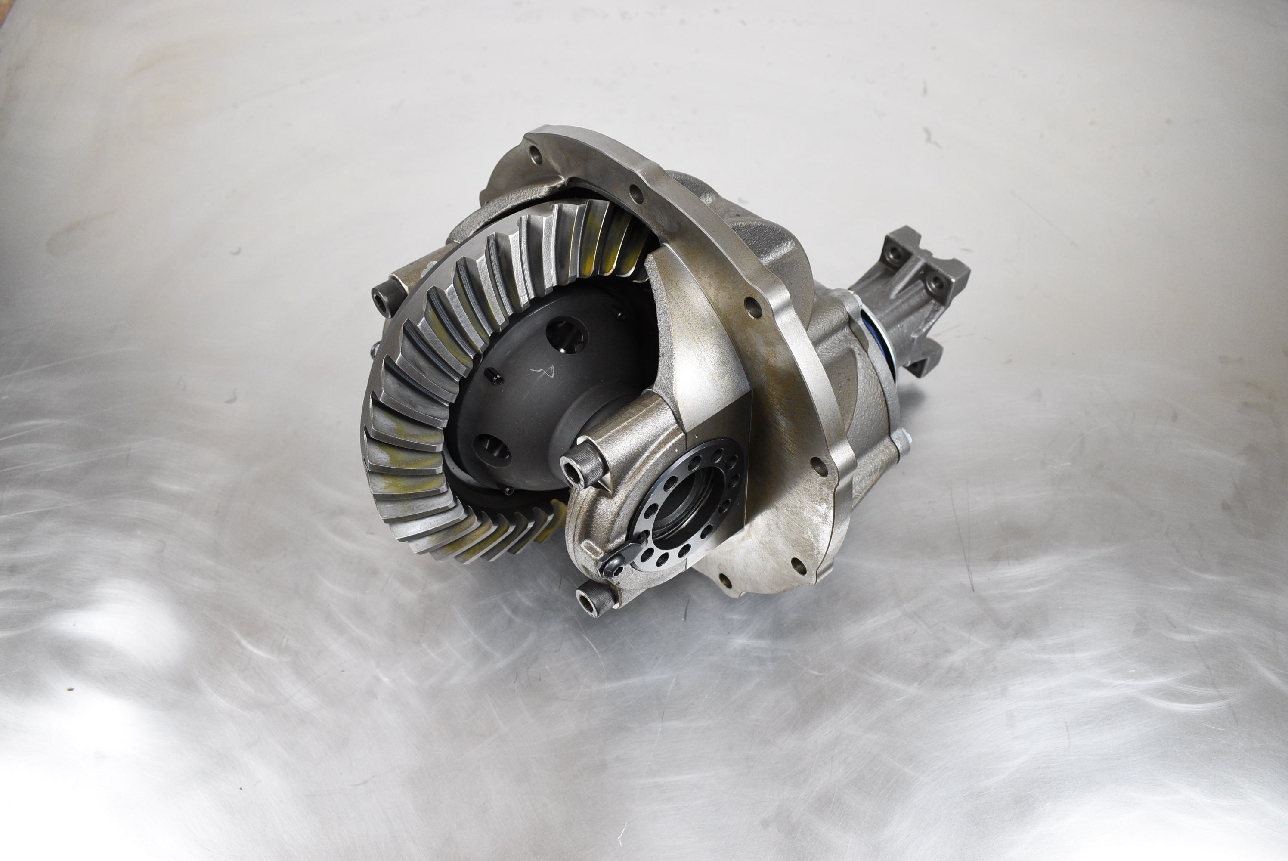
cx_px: 644
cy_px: 430
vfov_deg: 43.7
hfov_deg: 61.9
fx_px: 1074
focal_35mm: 30
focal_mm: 20
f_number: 5.6
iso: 1250
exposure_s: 1/125
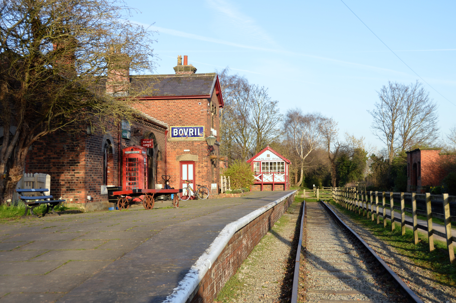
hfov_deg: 45.0
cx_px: 228
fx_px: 550
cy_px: 152
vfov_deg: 30.8
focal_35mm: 44
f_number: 5.6
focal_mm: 29
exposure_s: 1/200
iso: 100
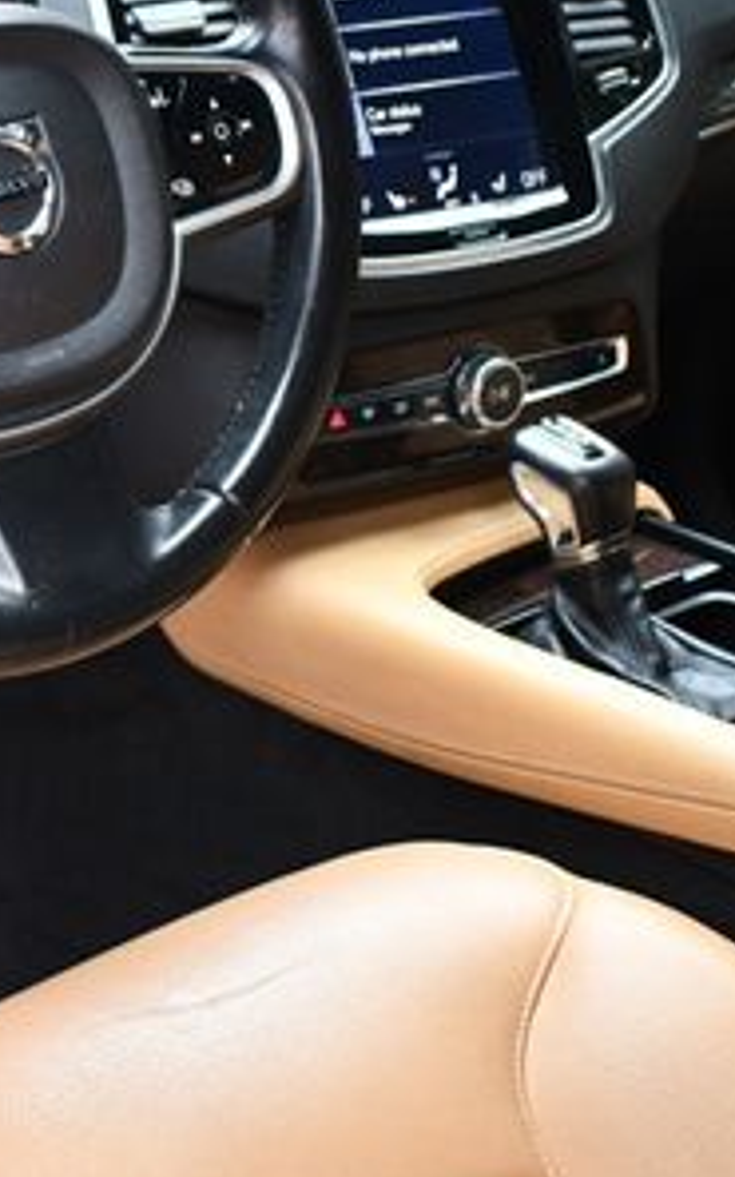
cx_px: -64
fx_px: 2115
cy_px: 414
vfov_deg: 30.9
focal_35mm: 66
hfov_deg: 19.0
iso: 800
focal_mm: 20
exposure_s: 1/160
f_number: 3.8
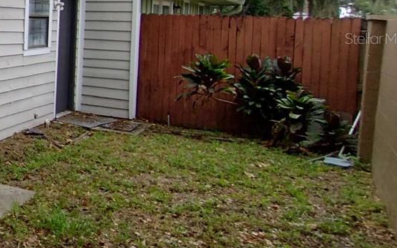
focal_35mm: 50
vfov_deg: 25.2
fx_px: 541
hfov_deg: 28.9
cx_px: -171
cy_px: 38
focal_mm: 1.66
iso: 100
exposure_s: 1/126
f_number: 2.2
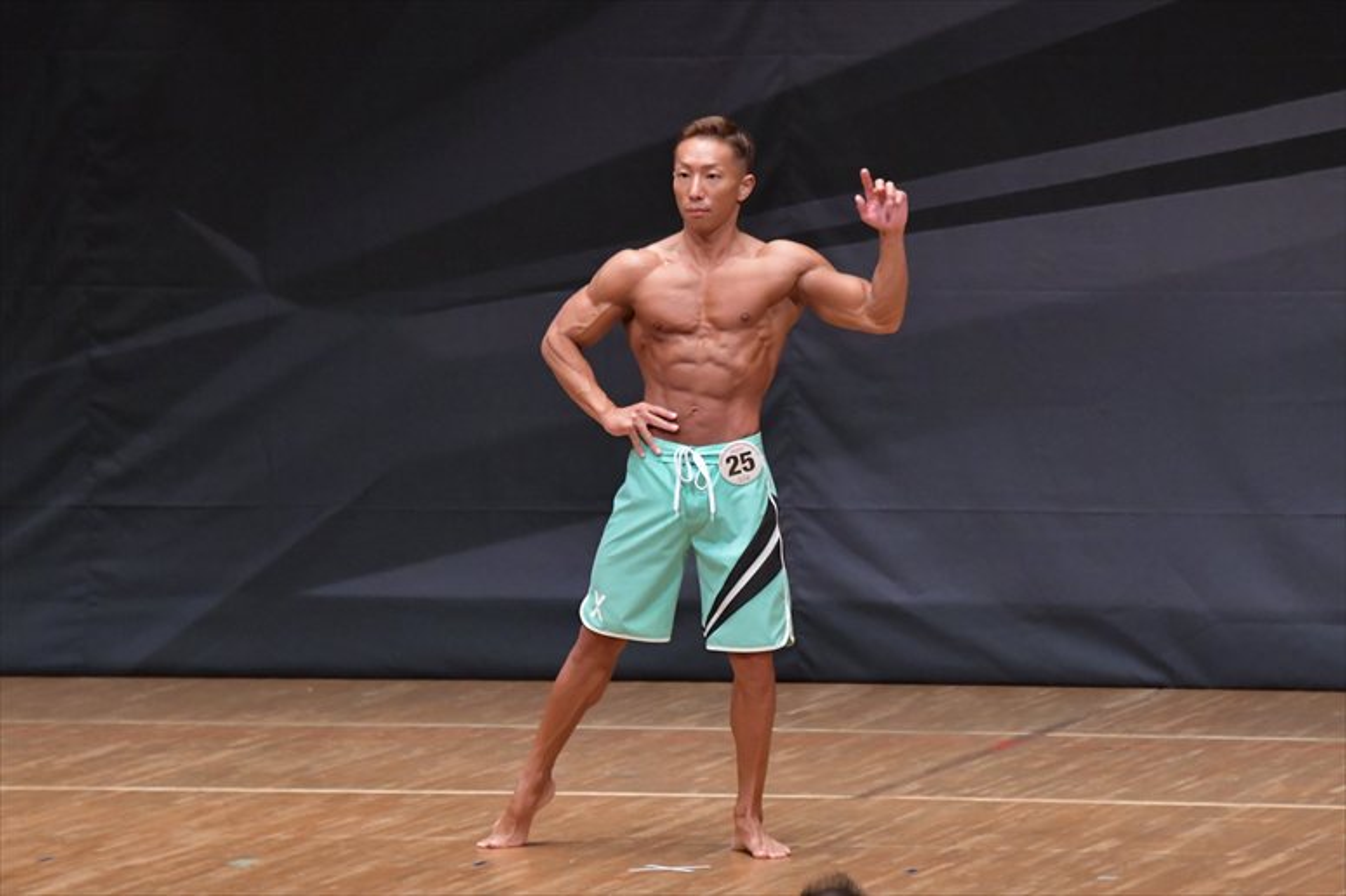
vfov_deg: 4.8
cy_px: 448
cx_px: 673
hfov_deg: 7.2
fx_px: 10651
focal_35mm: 285
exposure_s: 1/400
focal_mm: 190
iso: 6400
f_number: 5.6
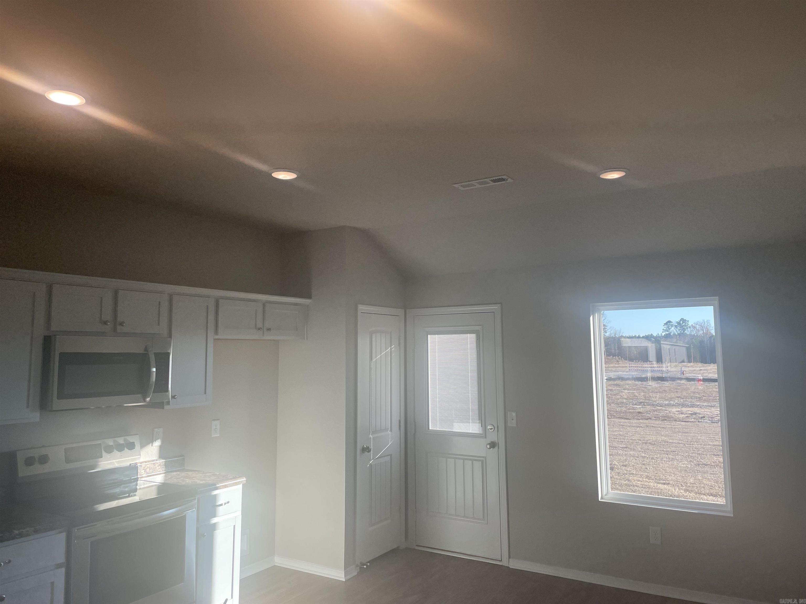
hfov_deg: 67.3
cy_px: 302
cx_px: 403
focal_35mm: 26
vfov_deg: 53.1
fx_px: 605
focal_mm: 4.2
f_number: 1.6
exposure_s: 1/273
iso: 32
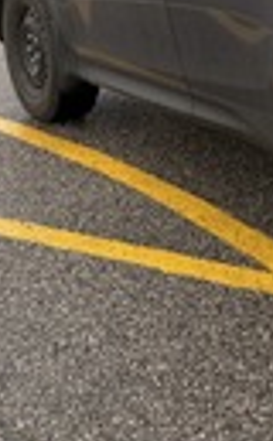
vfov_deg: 22.0
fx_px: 1077
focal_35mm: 90
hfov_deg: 13.4
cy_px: -29
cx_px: 444
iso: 50
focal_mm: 5.96
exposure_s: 1/597
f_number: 1.6
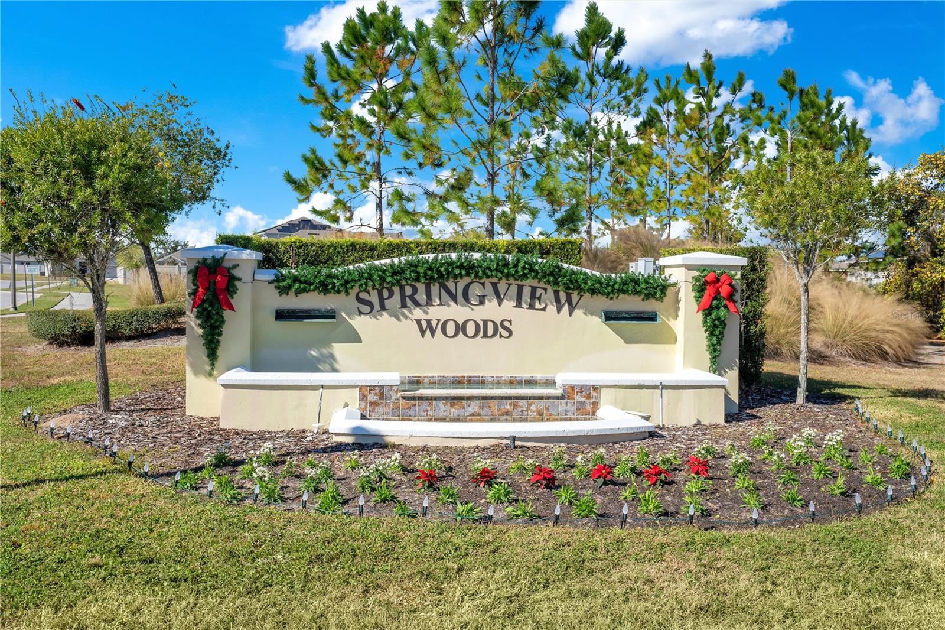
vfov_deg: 38.9
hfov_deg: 55.8
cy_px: 315
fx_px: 892
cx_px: 472
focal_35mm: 34
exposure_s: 1/200
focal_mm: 34
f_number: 10
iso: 100
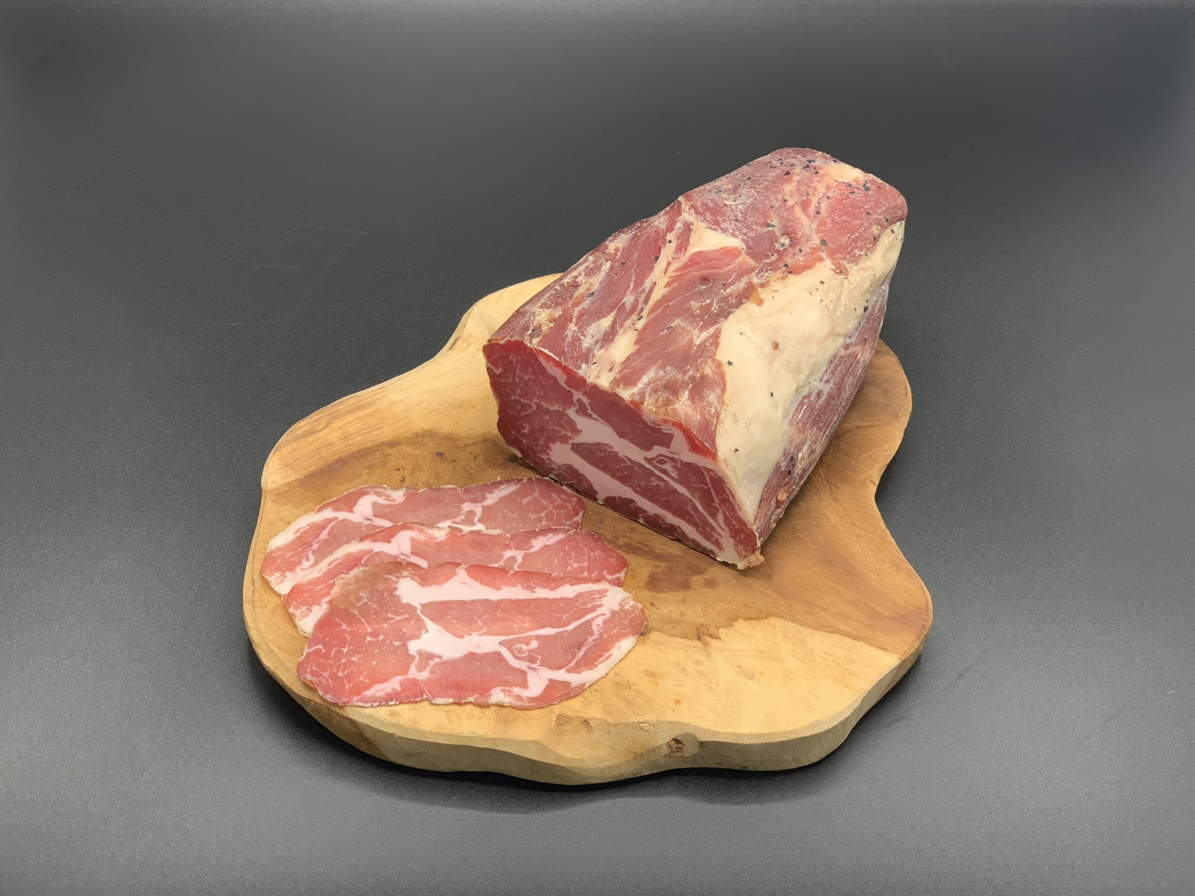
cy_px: 448
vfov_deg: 28.0
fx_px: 1795
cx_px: 598
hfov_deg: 36.8
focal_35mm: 52
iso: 64
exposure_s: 1/122
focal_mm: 6
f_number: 2.4
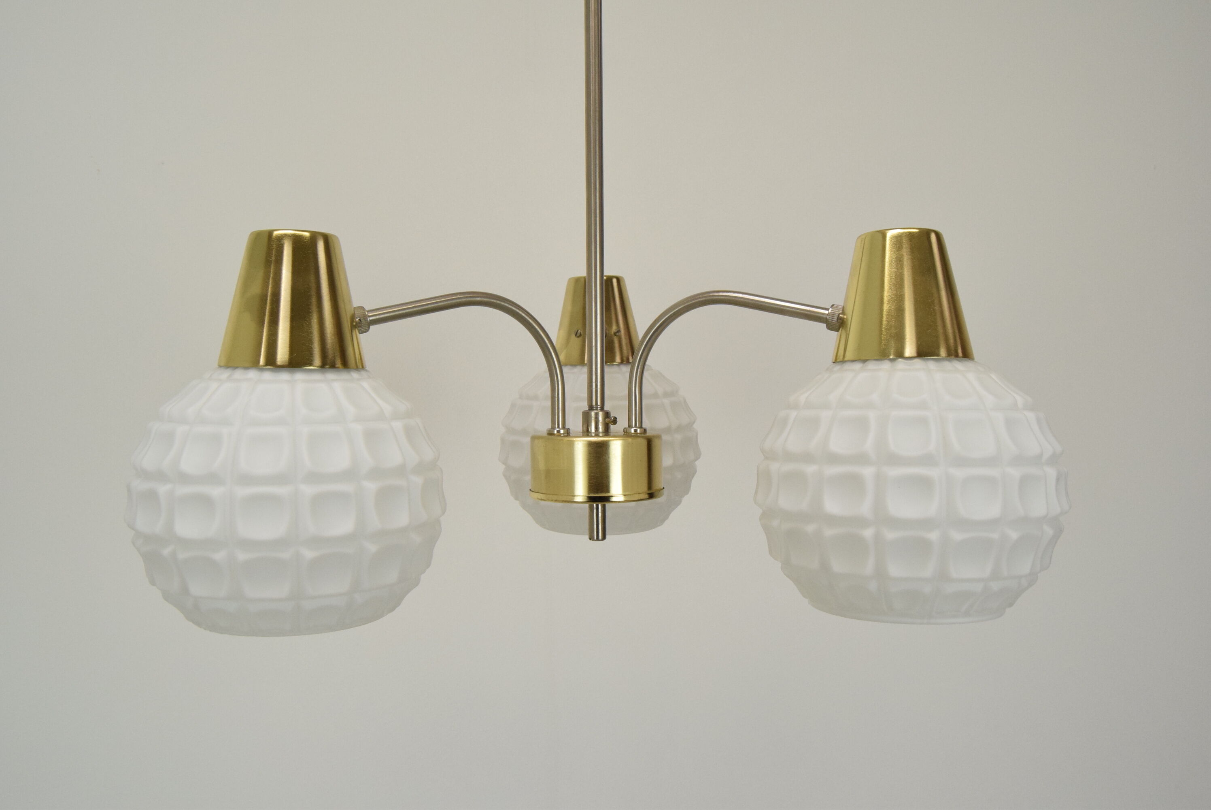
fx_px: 959
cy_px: 405
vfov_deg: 45.7
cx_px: 606
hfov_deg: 64.5
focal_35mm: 28
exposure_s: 1/320
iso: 1600
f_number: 9
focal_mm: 19
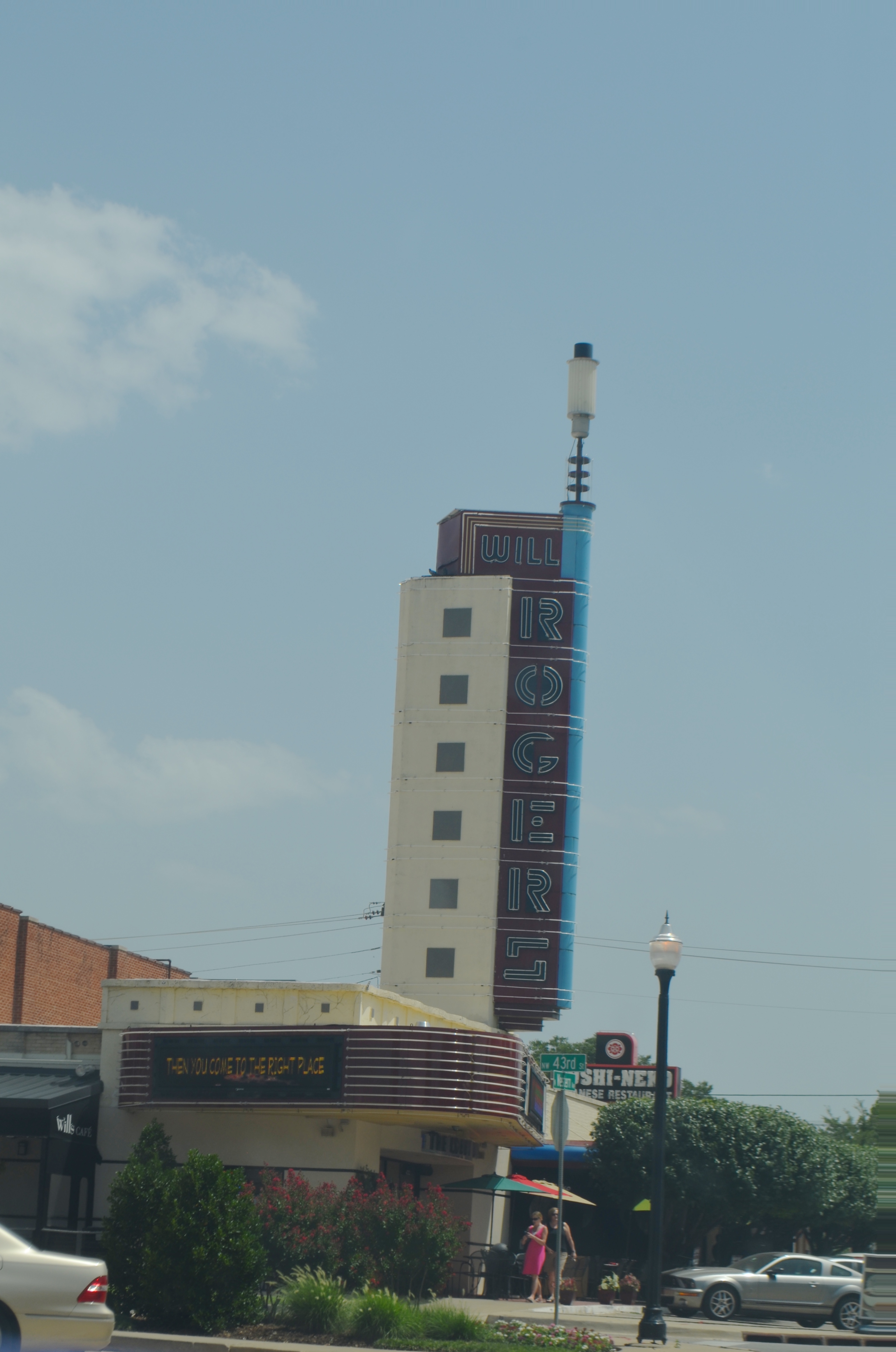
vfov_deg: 24.7
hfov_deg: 16.5
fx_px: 3094
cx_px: 448
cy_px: 676
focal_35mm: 82
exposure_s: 1/320
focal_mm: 55
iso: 100
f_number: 9
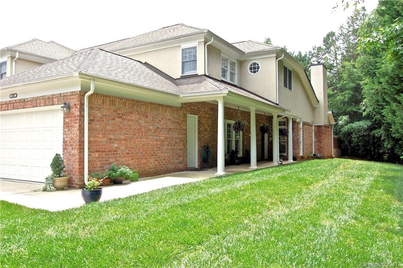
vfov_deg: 47.8
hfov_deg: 67.4
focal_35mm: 27
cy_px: 134
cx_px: 202
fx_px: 302
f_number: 7.1
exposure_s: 1/200
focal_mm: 18
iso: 200
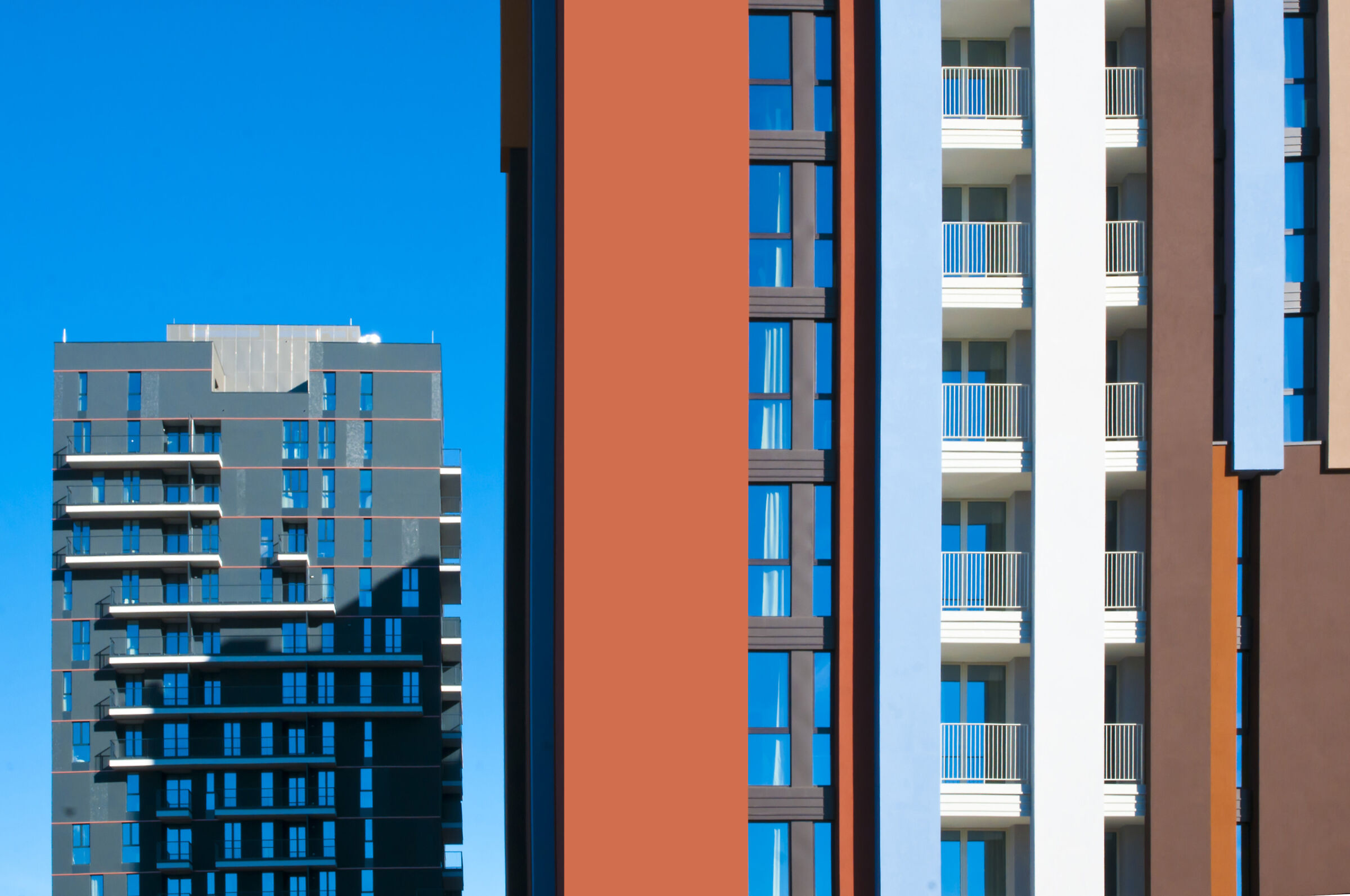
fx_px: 1685
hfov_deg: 43.7
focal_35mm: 45
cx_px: 675
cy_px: 448
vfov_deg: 29.8
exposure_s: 1/160
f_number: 16
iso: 200
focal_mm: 30
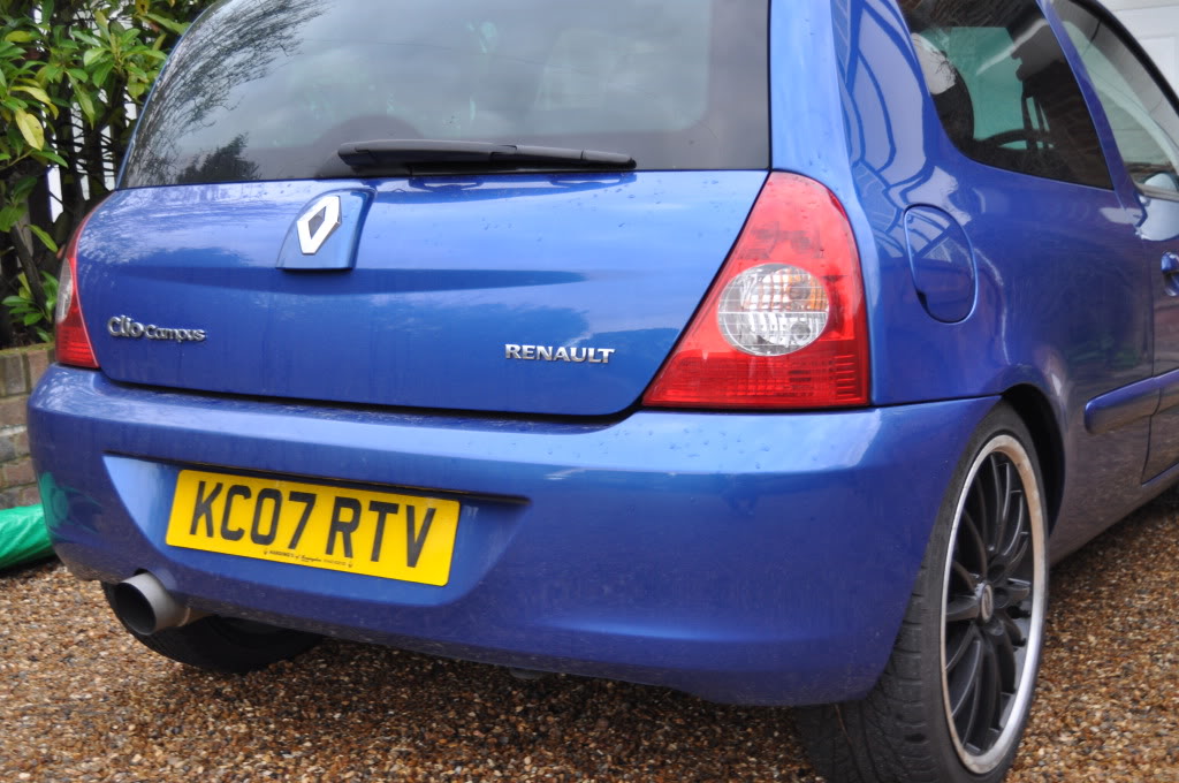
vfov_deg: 29.8
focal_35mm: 45
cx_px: 590
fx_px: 1472
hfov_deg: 43.7
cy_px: 392
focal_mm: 30
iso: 400
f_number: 4.2
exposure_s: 1/80
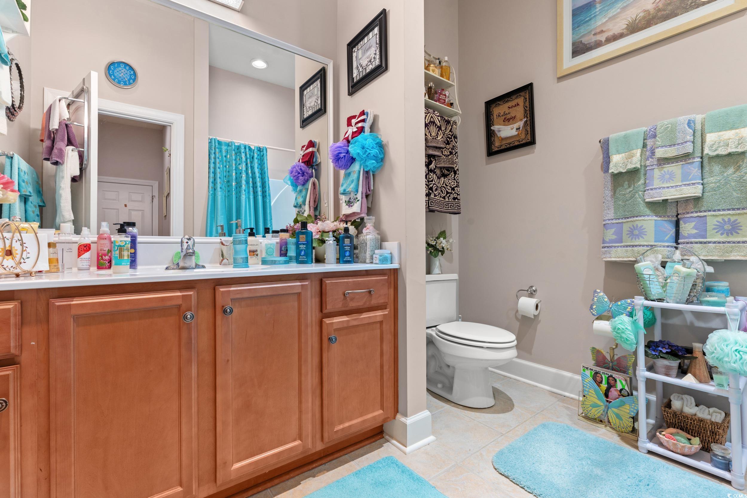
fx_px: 332
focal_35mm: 16
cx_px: 374
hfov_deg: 96.7
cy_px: 249
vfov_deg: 73.8
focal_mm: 16
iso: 200
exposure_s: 1
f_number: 9
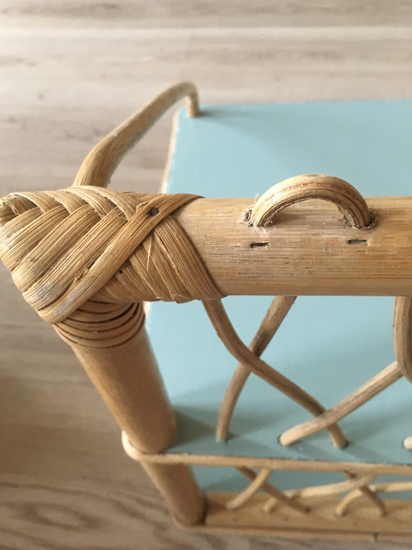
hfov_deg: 46.8
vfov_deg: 60.0
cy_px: 276
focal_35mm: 30
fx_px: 476
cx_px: 199
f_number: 2.2
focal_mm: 4.15
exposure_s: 1/17
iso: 200
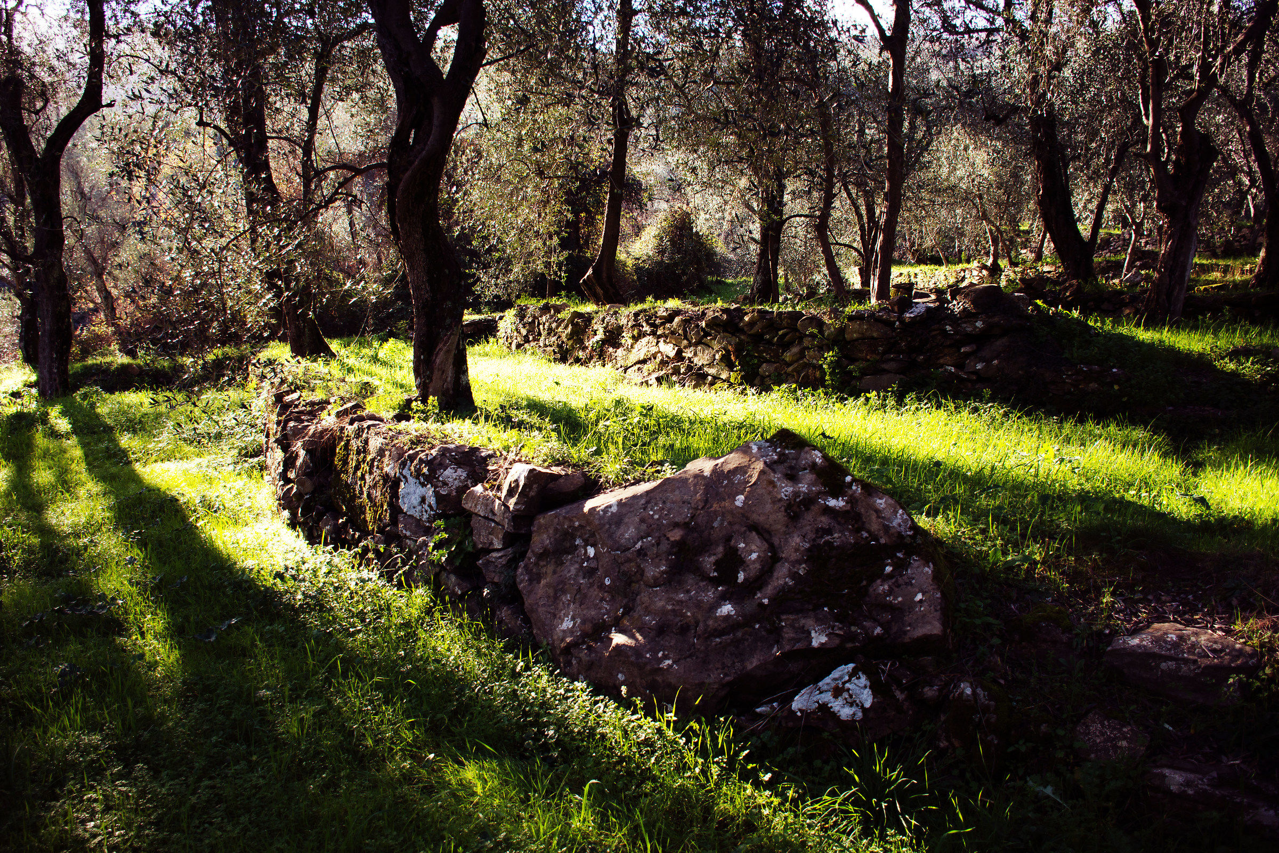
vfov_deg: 47.9
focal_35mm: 27
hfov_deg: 67.4
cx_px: 640
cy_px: 426
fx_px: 959
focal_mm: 18
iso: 200
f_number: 4
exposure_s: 1/640
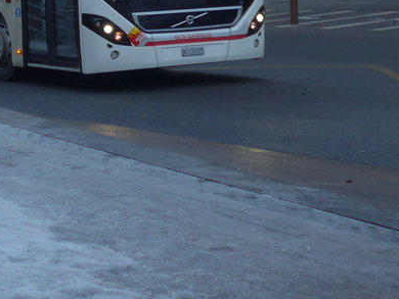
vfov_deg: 11.3
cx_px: 143
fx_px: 1453
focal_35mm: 126
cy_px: -140
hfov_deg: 15.6
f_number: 2.6
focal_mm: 8.4
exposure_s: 1/200
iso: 160
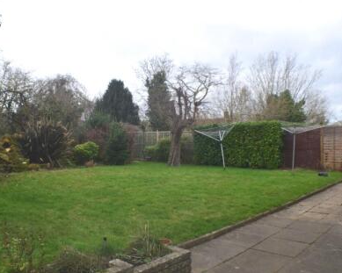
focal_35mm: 40
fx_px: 400
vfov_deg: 37.7
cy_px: 135
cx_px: 135
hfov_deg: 46.0
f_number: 9
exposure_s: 1/125
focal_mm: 23
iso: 400
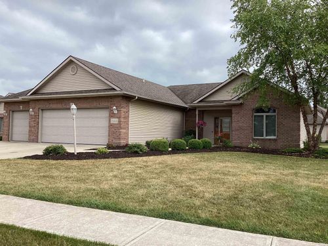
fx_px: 294
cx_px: 164
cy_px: 123
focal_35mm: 31
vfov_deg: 45.4
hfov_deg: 58.4
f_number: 2.4
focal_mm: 3.3
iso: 25
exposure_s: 1/1404
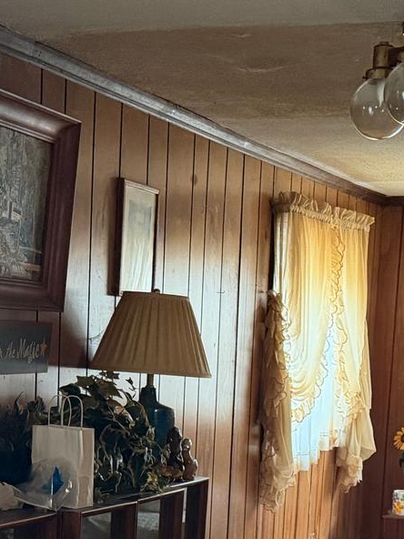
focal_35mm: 83
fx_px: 1292
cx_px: 187
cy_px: 588
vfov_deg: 22.3
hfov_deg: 17.8
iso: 800
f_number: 1.78
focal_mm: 6.76
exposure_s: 1/40
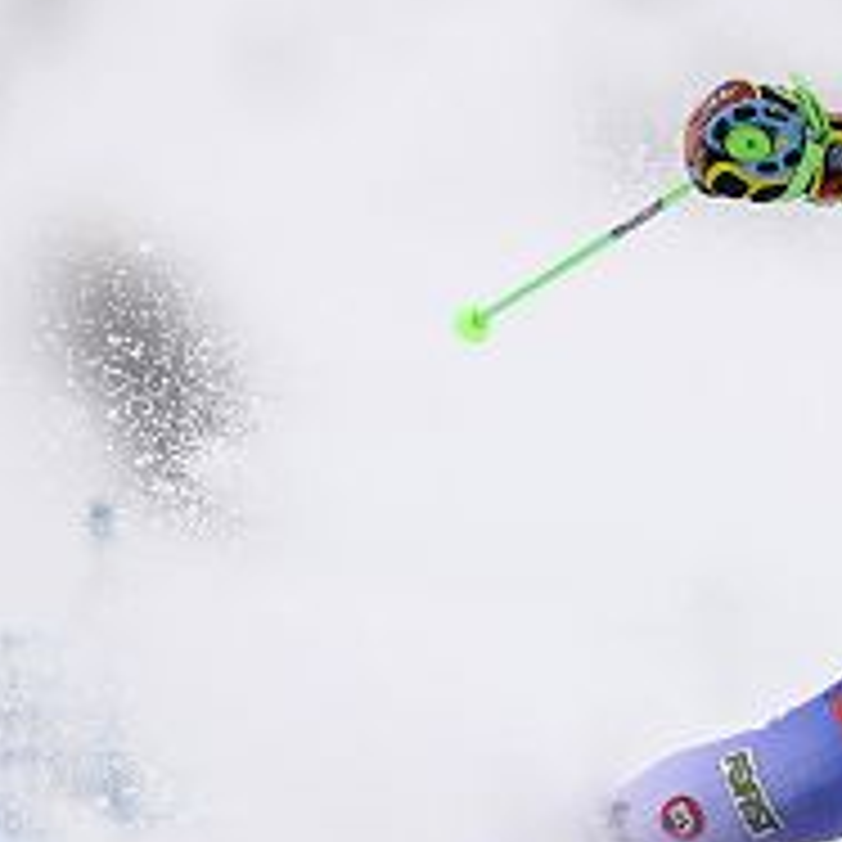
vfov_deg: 1.8
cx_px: 932
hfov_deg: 1.8
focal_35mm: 978
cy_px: 552
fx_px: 26914
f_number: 4
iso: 500
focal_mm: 420
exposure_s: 1/4000
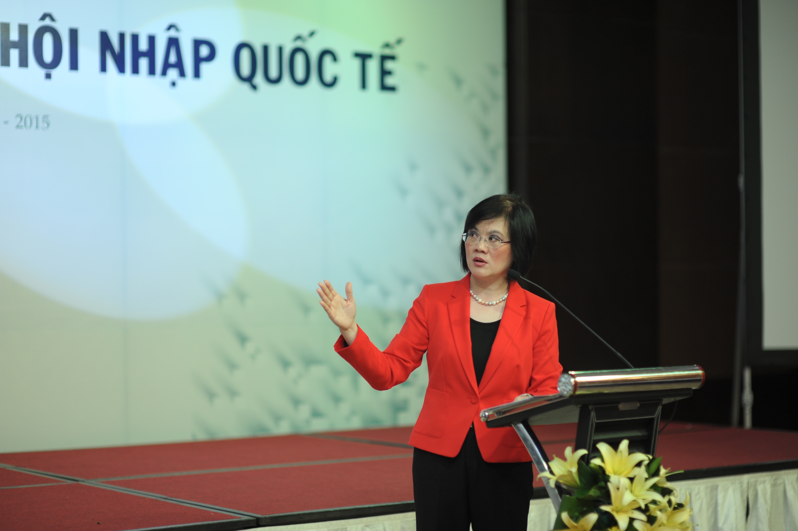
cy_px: 266
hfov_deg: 23.9
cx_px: 399
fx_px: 1883
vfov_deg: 16.1
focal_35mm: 85
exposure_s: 1/320
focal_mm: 85
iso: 500
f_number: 1.6
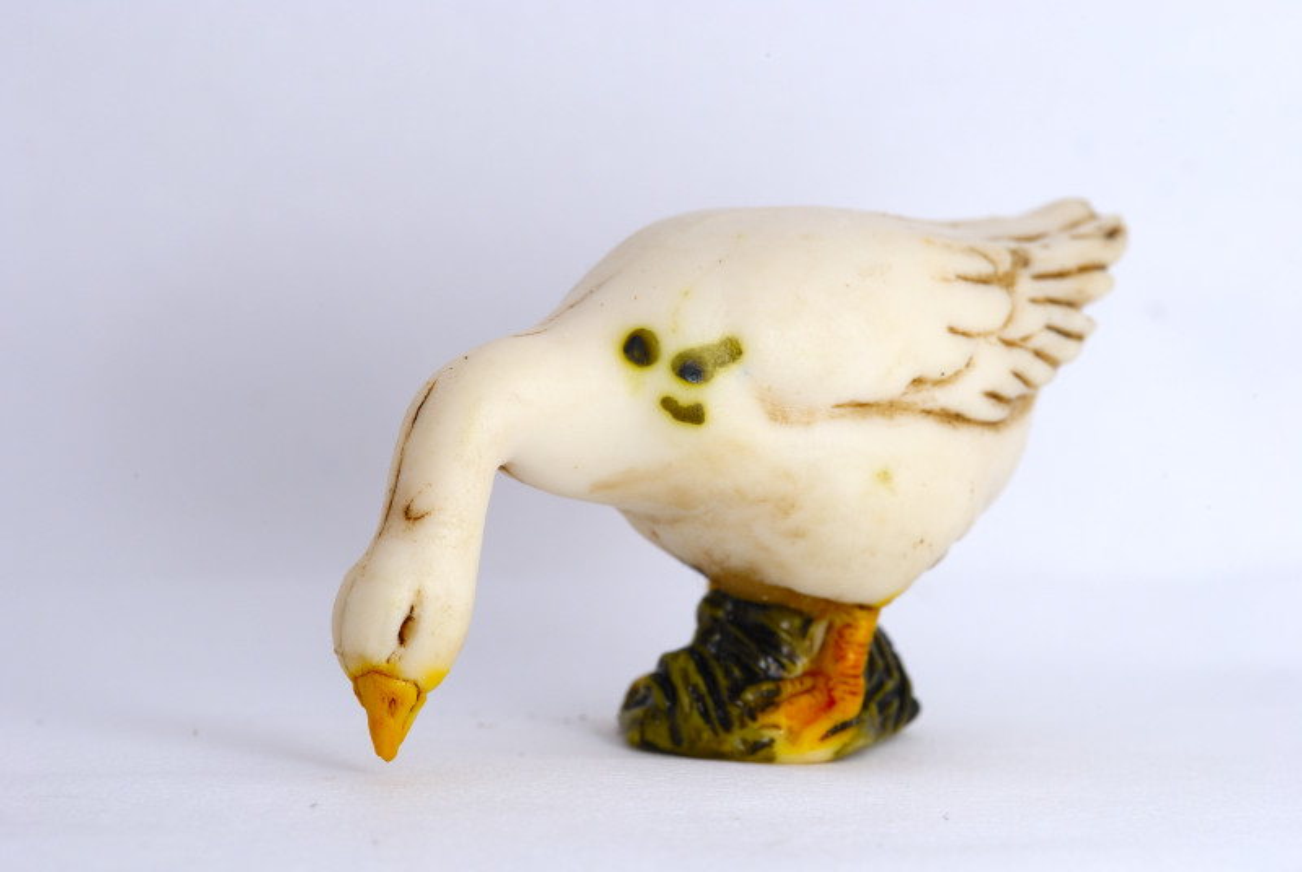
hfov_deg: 13.0
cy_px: 436
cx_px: 651
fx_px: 5705
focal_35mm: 158
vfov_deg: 8.7
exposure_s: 1/200
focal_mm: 105
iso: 200
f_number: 22
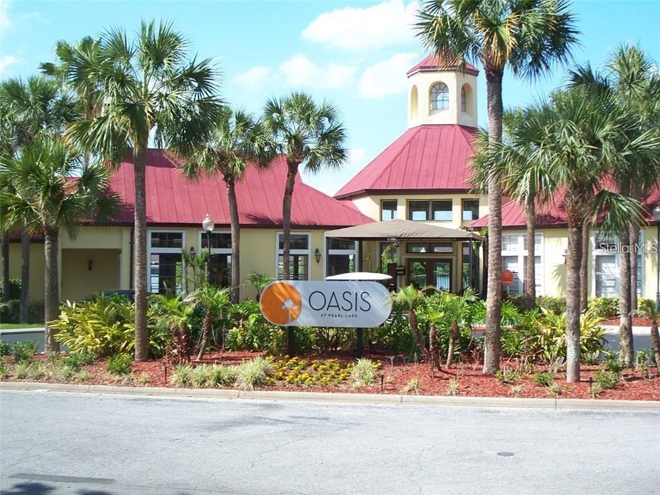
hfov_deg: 37.5
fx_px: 972
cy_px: 248
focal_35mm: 51
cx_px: 330
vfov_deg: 28.6
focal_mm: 10.7
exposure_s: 1/400
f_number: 3.2
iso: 64
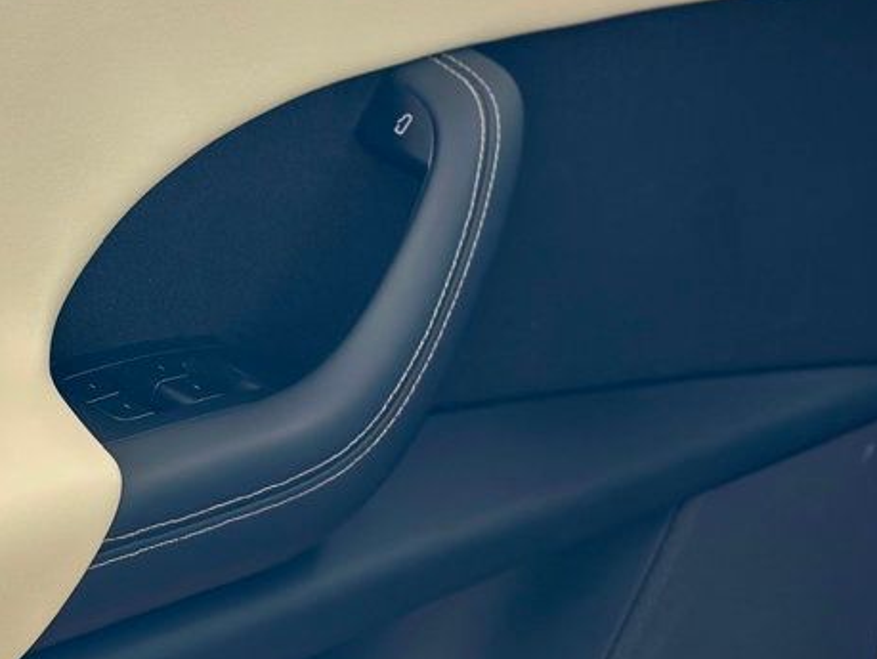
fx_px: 2713
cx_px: 88
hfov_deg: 18.1
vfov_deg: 13.8
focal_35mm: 107
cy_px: 279
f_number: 1.78
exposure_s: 1/120
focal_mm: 6.86
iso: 100
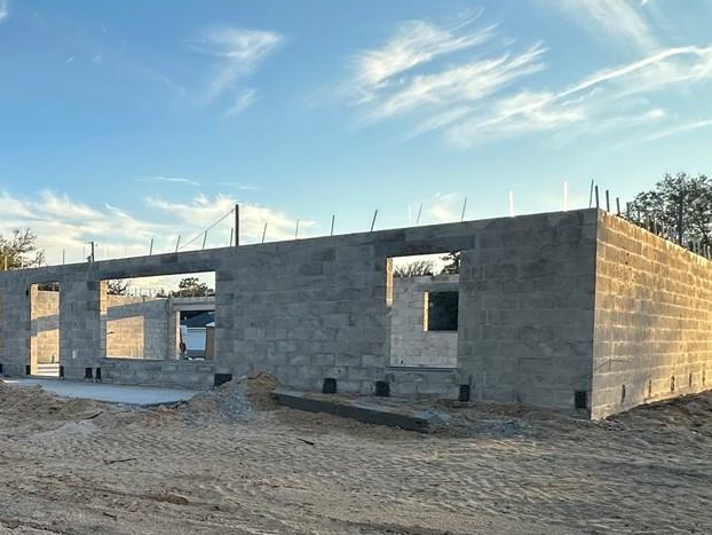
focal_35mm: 36
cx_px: 29
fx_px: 741
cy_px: 365
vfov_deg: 39.1
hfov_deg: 44.9
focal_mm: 2.22
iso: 40
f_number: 2.2
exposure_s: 1/711
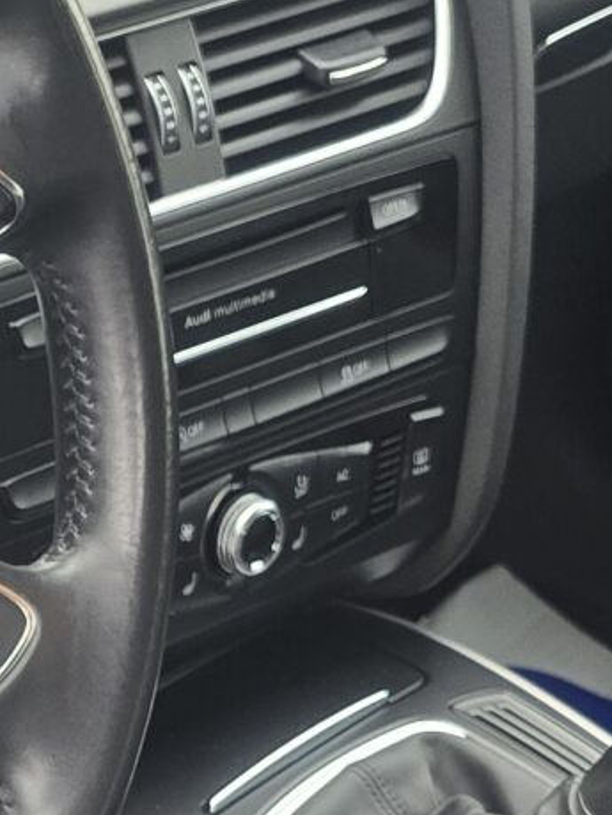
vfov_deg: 14.3
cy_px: 1276
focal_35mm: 128
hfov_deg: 11.4
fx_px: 3017
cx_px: -128
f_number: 1.7
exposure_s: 1/180
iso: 160
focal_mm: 6.3
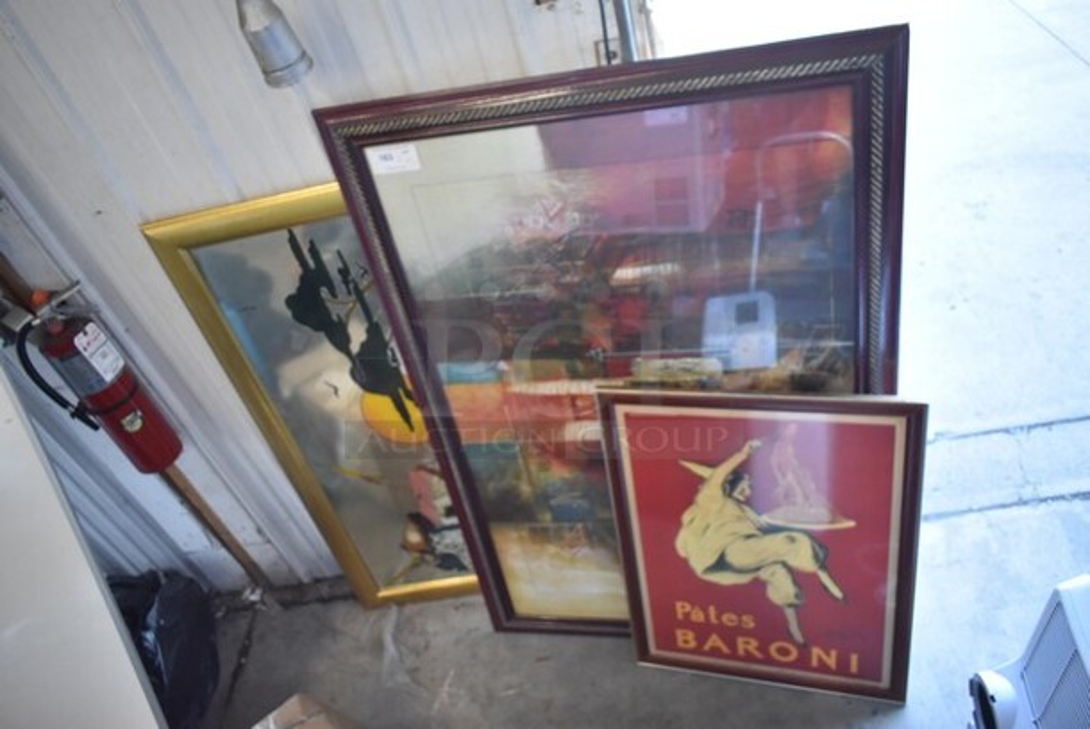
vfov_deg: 48.0
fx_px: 818
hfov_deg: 67.3
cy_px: 364
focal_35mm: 27
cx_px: 545
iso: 1100
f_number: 3.5
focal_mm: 18
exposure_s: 1/125
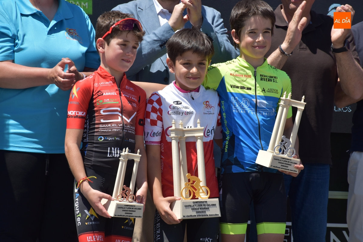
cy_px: 121
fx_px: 1589
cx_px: 182
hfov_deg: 13.0
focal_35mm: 158
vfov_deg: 8.7
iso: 200
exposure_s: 1/400
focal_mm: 105
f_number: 10
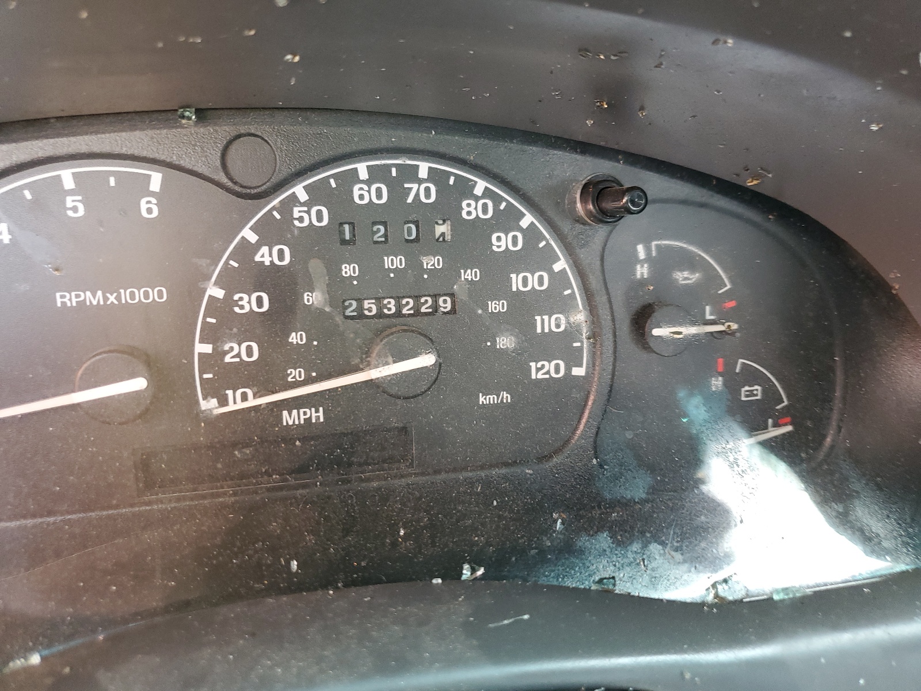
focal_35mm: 26
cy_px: 346
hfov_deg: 67.3
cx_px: 460
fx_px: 692
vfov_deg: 53.1
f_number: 1.5
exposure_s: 1/60.2
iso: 107
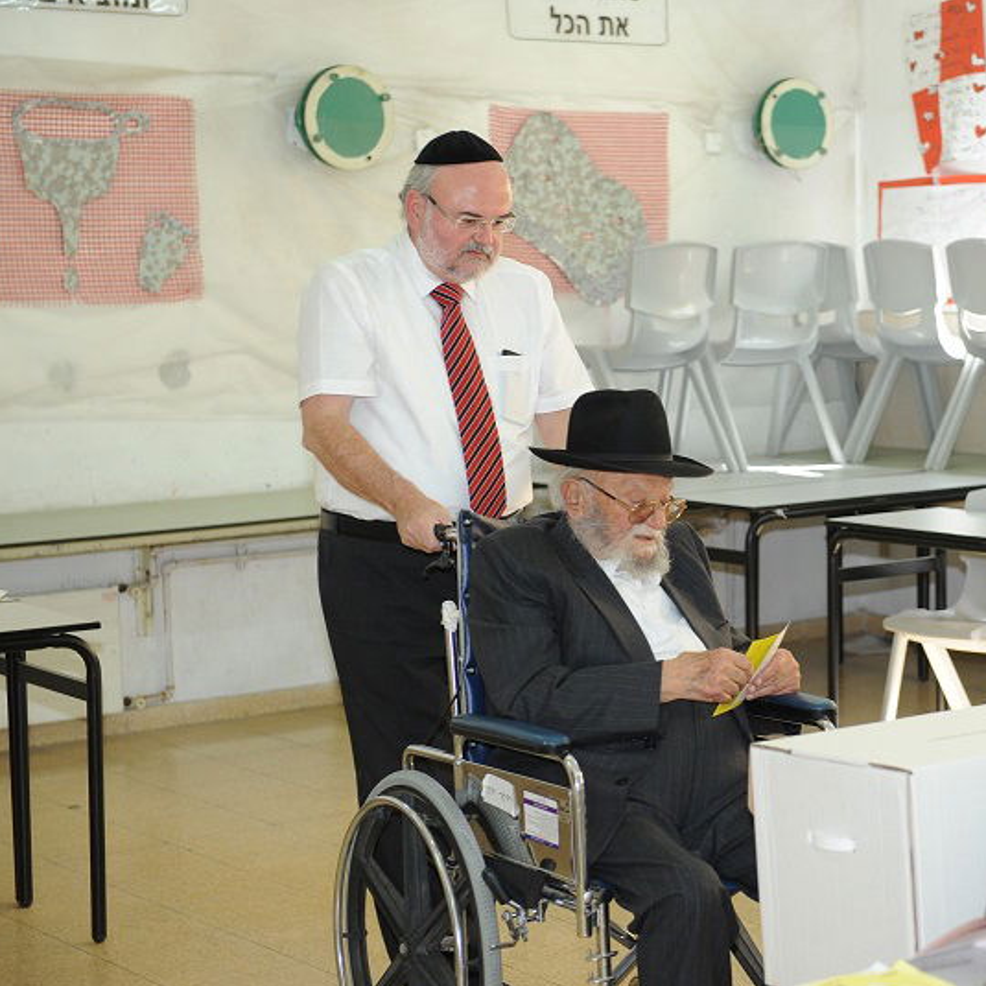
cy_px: 496
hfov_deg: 20.3
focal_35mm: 85
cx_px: 702
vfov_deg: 20.4
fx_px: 2739
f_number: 3.5
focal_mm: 66
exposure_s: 1/125
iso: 640
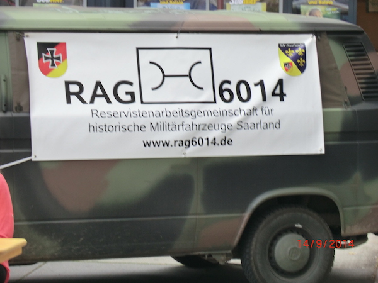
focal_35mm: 145
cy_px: 142
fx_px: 1583
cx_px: 189
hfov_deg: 13.6
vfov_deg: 10.2
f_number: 4.6
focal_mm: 25.9
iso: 80
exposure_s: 1/160
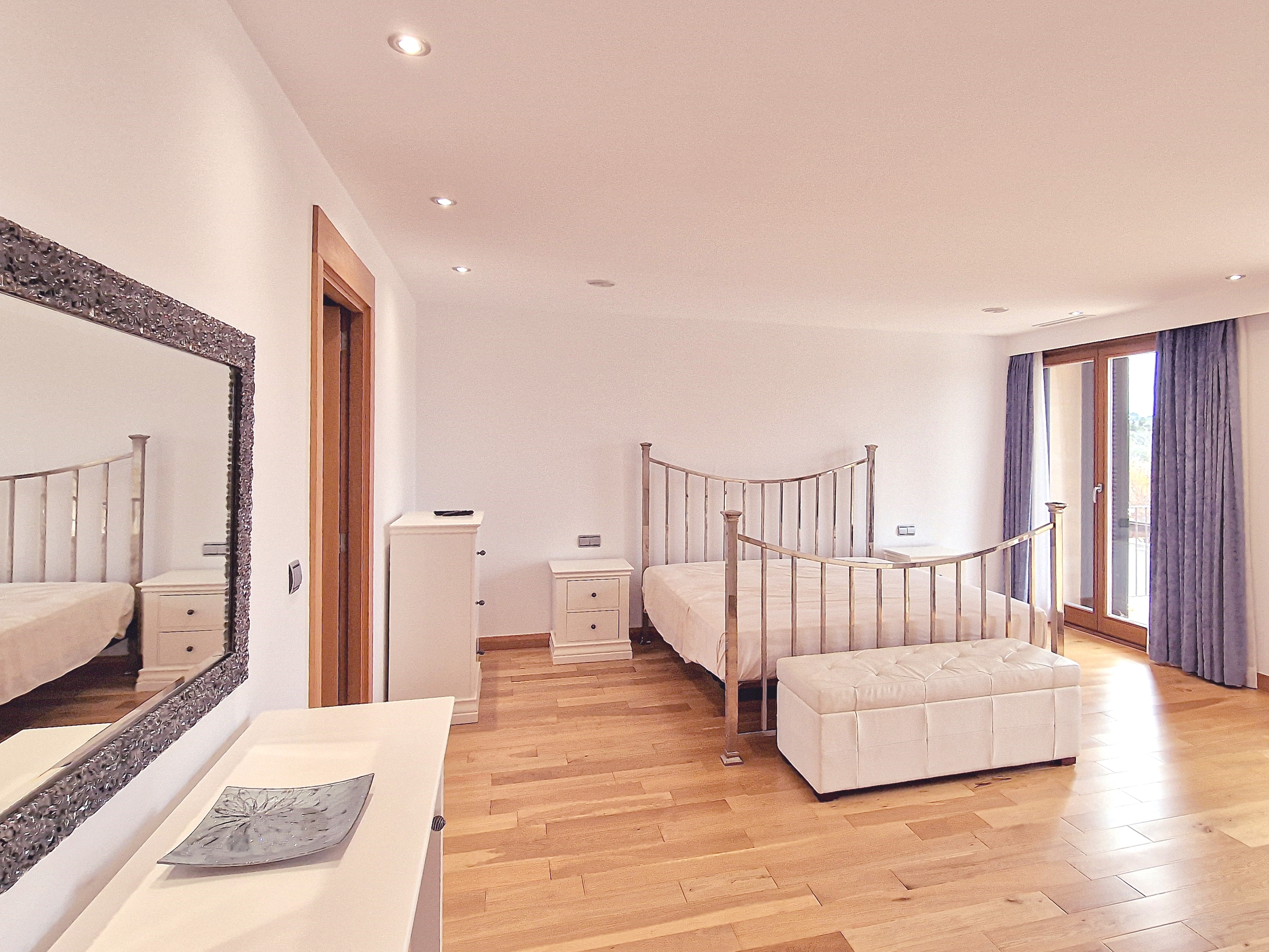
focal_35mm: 18
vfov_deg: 71.5
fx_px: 660
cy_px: 439
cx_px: 749
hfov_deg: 86.9
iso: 50
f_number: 2.2
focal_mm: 2.2
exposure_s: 1/118
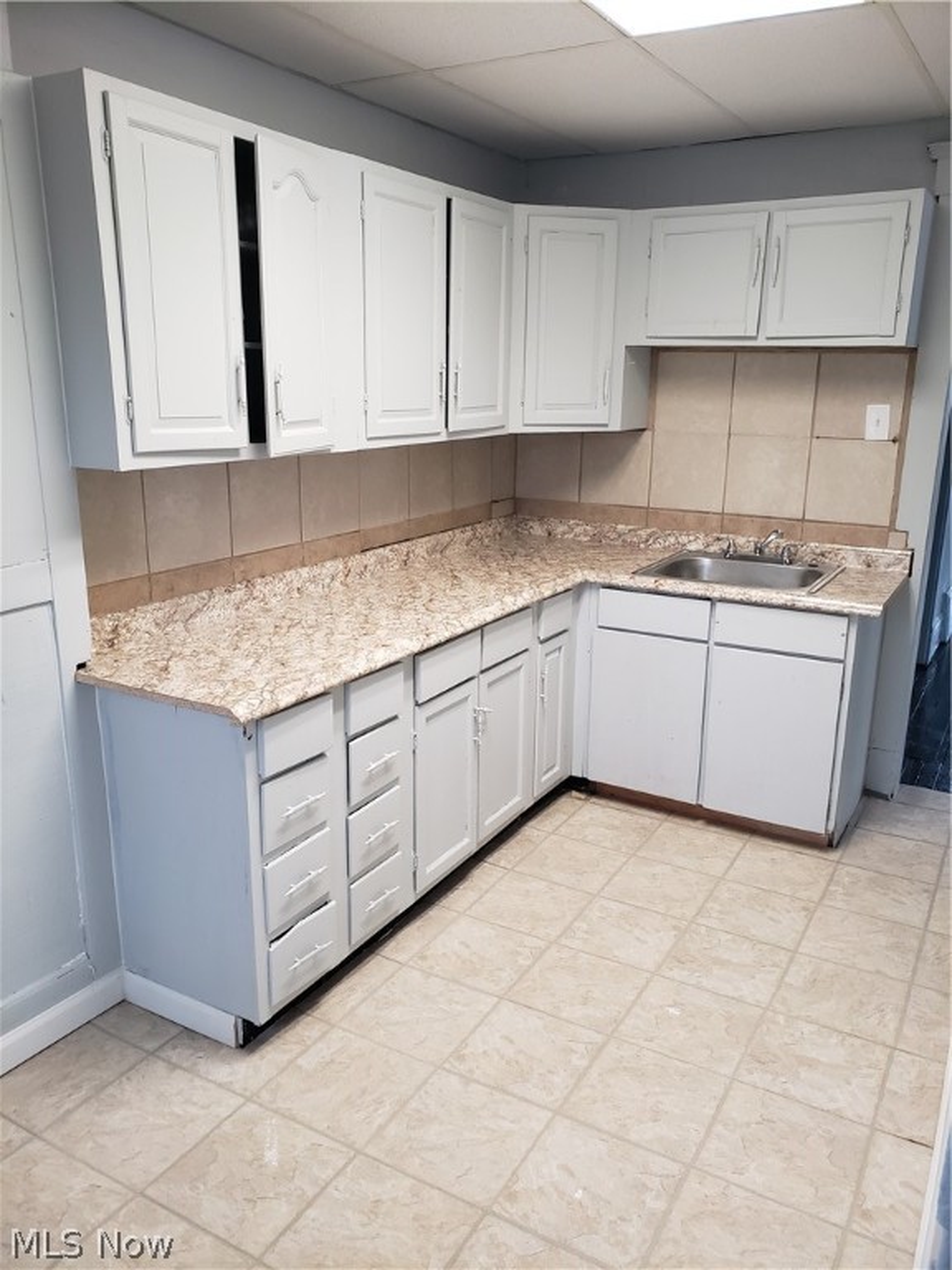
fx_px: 953
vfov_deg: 67.3
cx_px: 476
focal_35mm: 26
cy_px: 635
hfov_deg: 53.1
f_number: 2.4
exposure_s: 1/60
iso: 200
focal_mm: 4.3
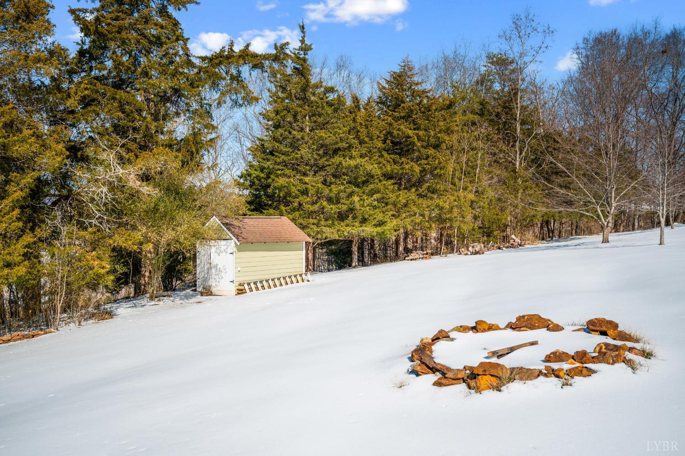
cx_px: 342
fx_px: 570
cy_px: 228
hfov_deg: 62.0
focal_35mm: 30
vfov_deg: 43.5
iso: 200
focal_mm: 30
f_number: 4
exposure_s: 1/2500
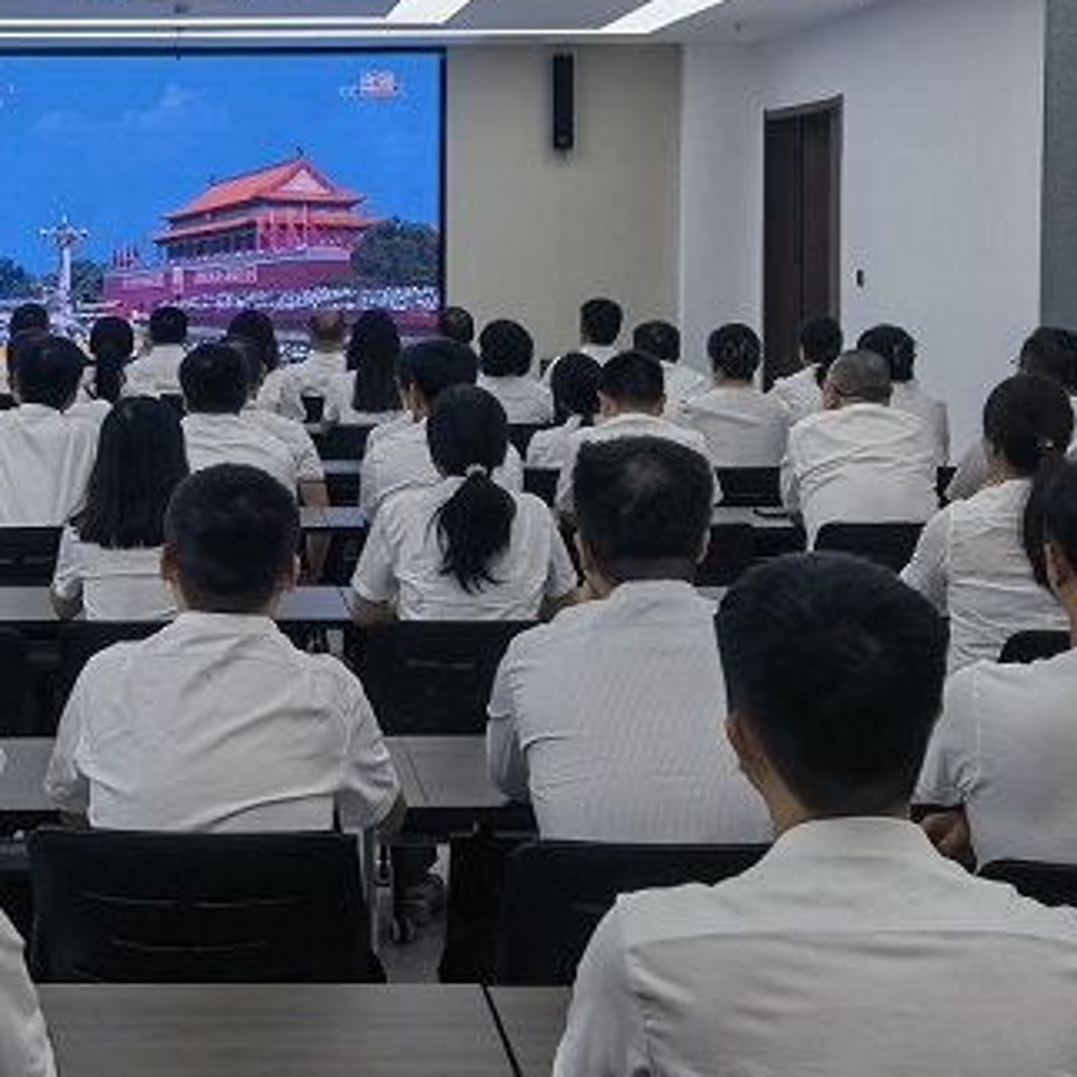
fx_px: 2253
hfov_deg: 26.2
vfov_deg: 26.7
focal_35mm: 64
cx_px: 170
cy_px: 338
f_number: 1.9
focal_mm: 6.67
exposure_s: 1/288
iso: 50
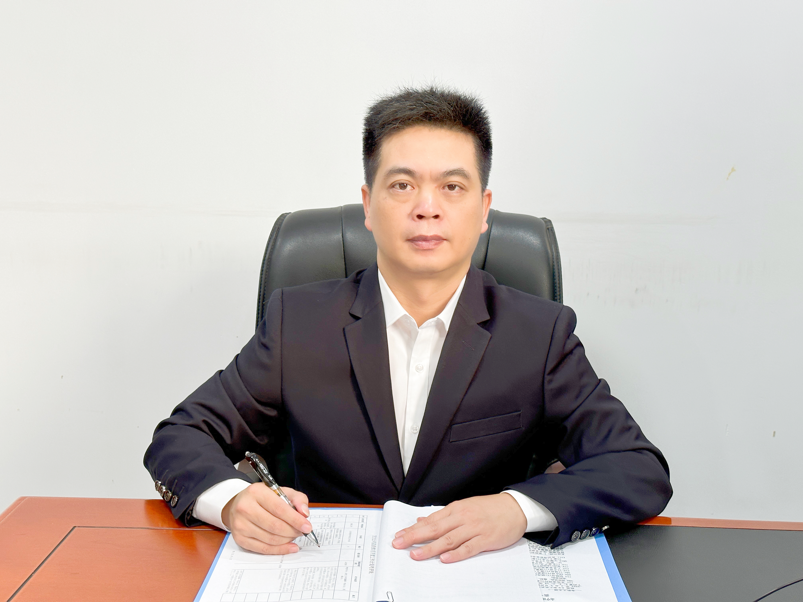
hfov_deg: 39.7
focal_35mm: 48
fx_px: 1113
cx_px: 402
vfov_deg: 30.3
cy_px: 301
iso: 100
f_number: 1.78
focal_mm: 6.86
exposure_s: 1/50
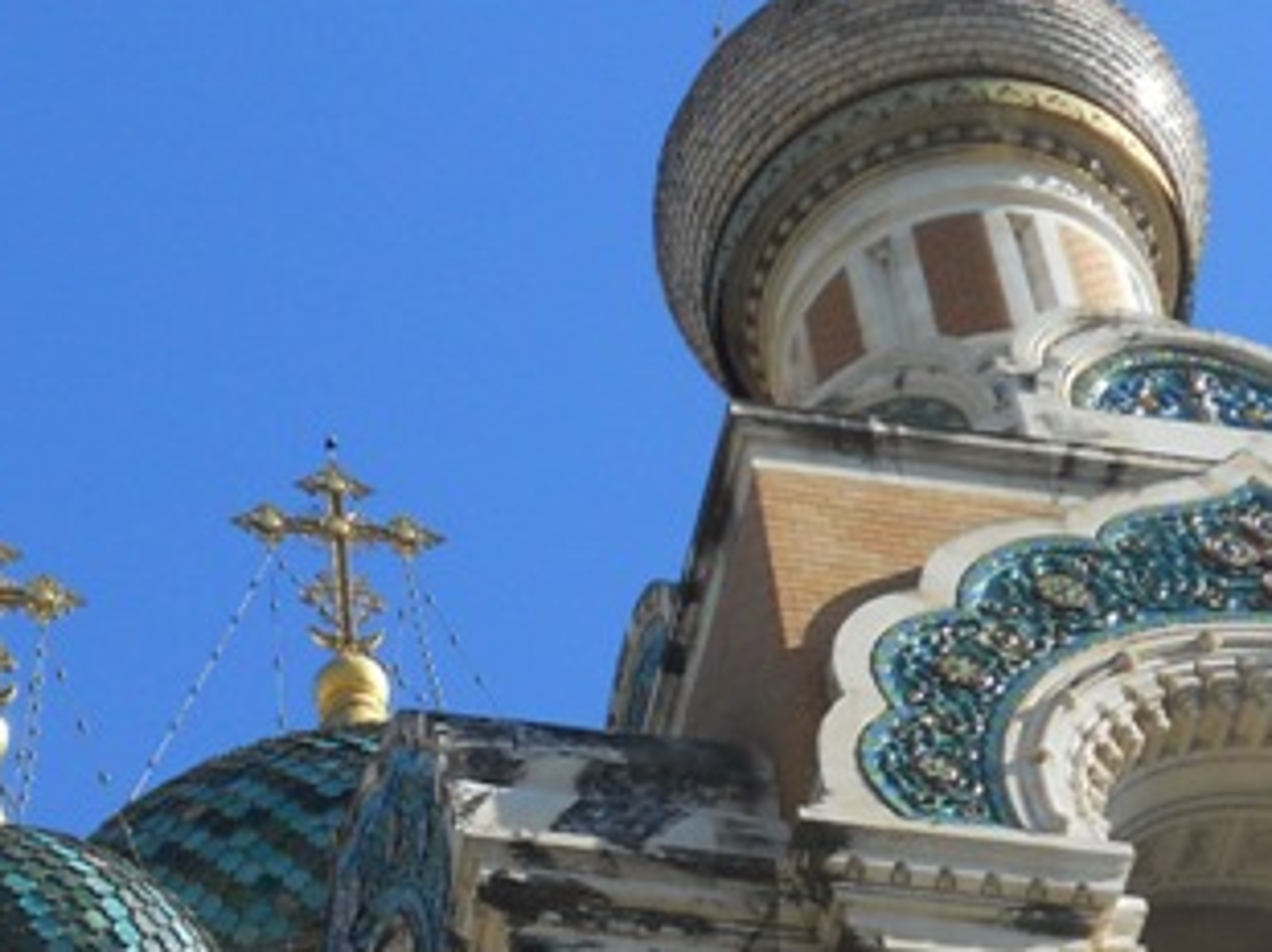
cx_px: 140
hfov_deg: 12.9
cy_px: 1133
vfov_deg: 9.6
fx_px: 5581
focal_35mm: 152
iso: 80
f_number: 4.3
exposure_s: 1/500
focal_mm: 8.2
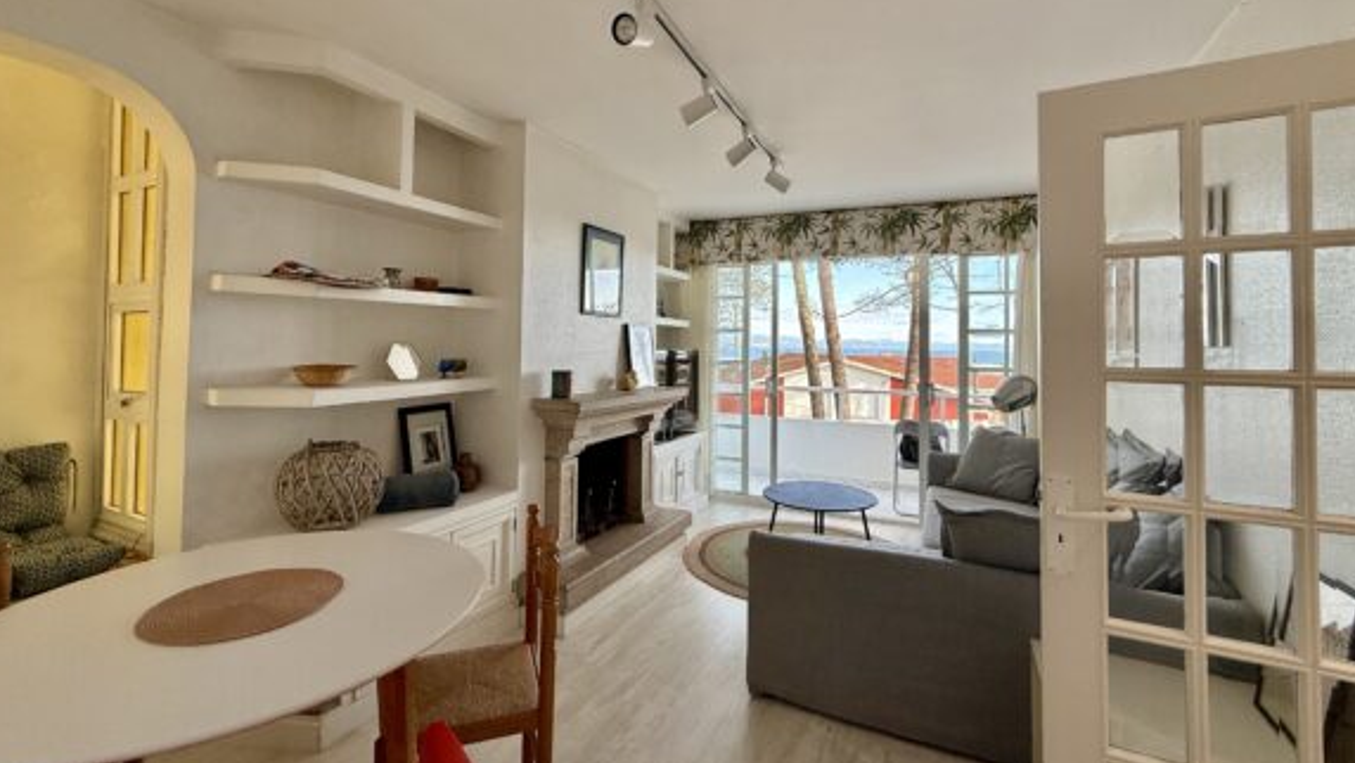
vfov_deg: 66.8
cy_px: 327
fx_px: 575
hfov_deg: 99.4
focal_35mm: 16
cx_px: 682
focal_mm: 2.22
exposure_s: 1/161
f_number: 2.2
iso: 64
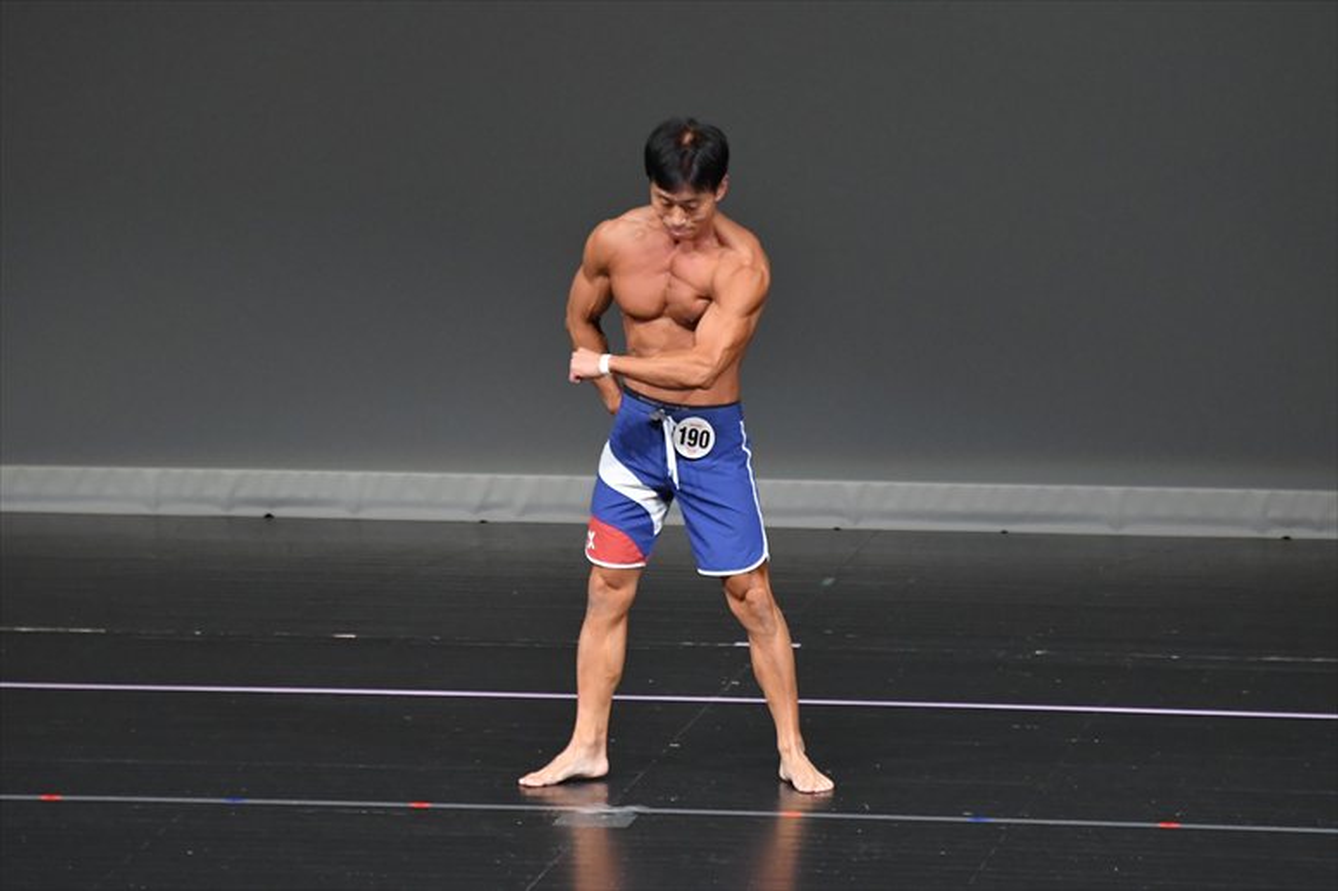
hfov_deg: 6.0
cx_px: 669
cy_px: 446
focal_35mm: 345
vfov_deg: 4.0
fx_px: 12816
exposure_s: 1/400
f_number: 5.6
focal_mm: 230
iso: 4000
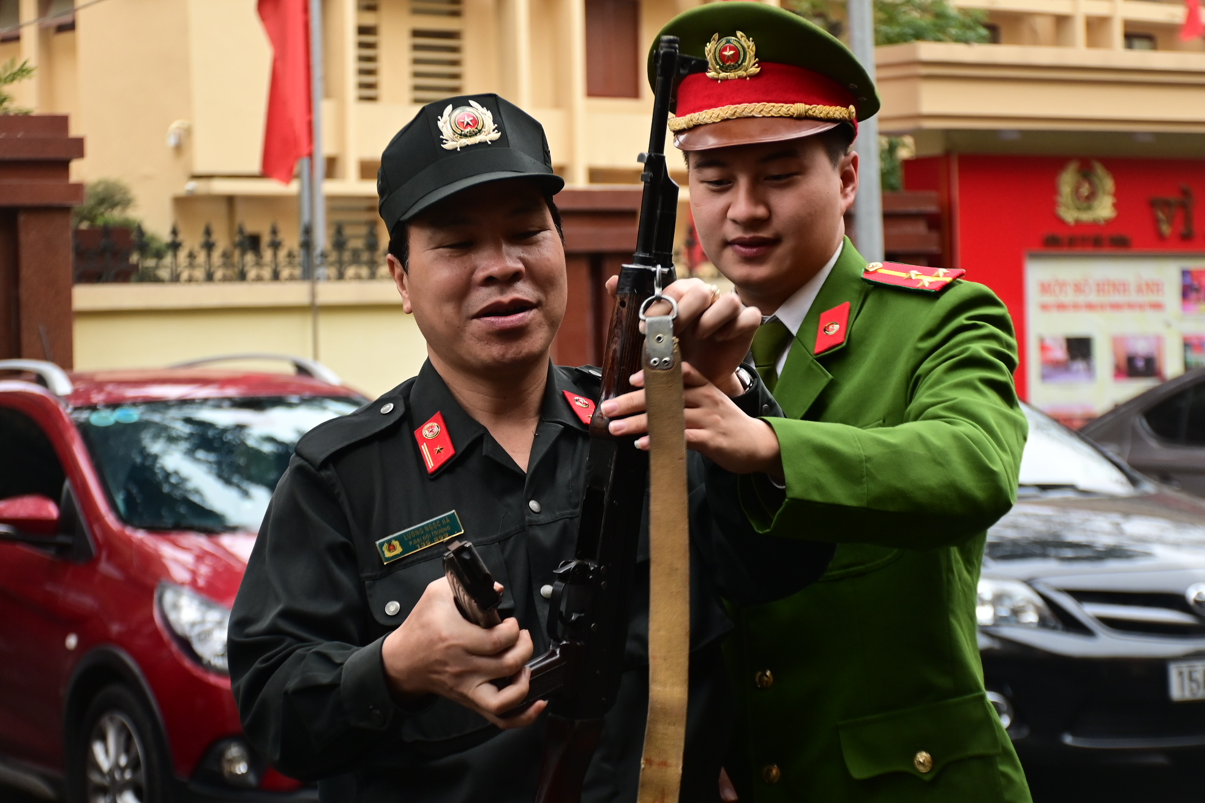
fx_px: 3012
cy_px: 402
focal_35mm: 90
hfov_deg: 22.6
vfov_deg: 15.2
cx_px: 602
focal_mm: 60
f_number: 5
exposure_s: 1/250
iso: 640
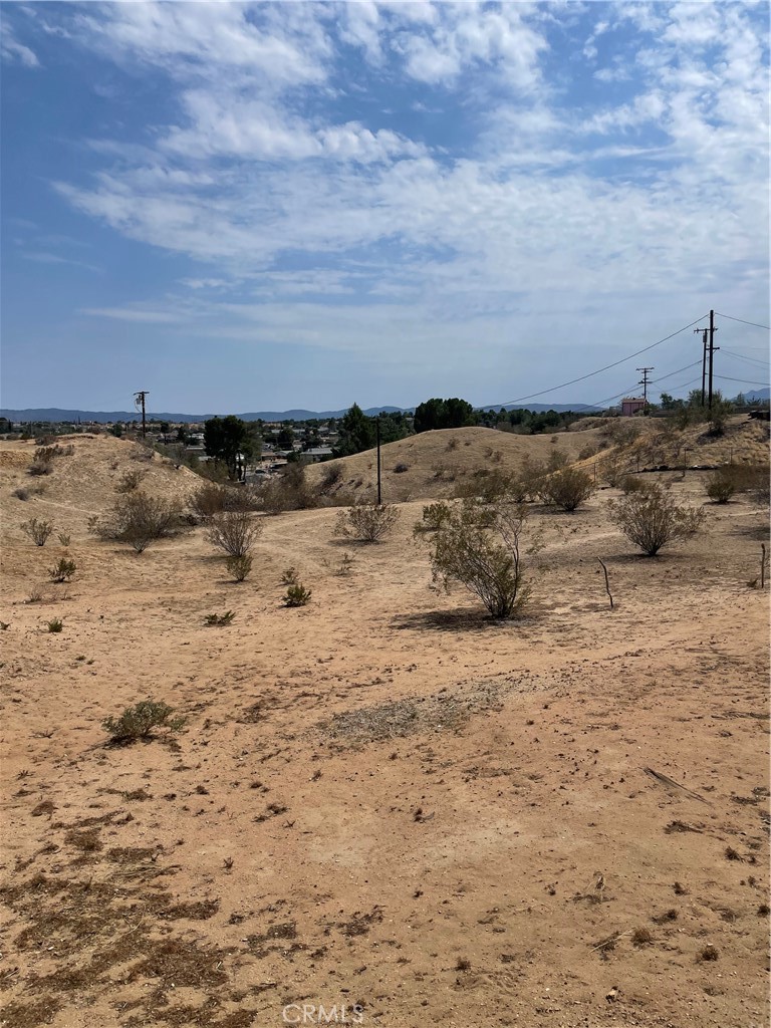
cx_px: 386
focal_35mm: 26
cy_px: 514
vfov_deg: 67.3
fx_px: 772
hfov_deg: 53.1
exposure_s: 1/11905
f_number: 1.6
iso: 32
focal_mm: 4.2
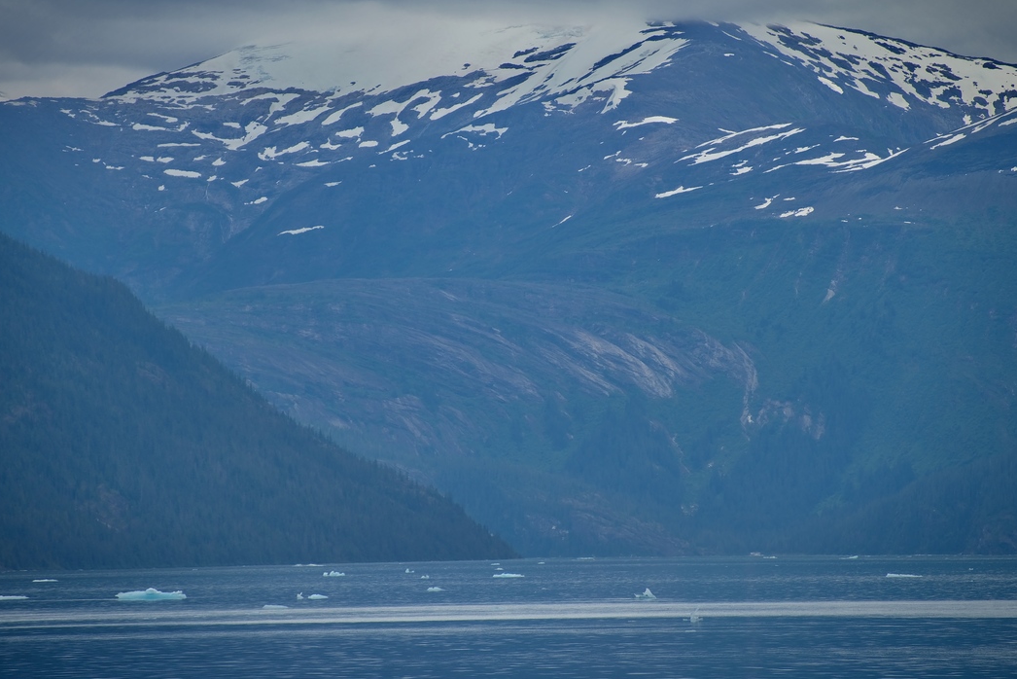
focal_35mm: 367
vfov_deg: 3.7
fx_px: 10370
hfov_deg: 5.6
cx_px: 491
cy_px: 312
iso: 180
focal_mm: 300
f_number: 5.6
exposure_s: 1/640
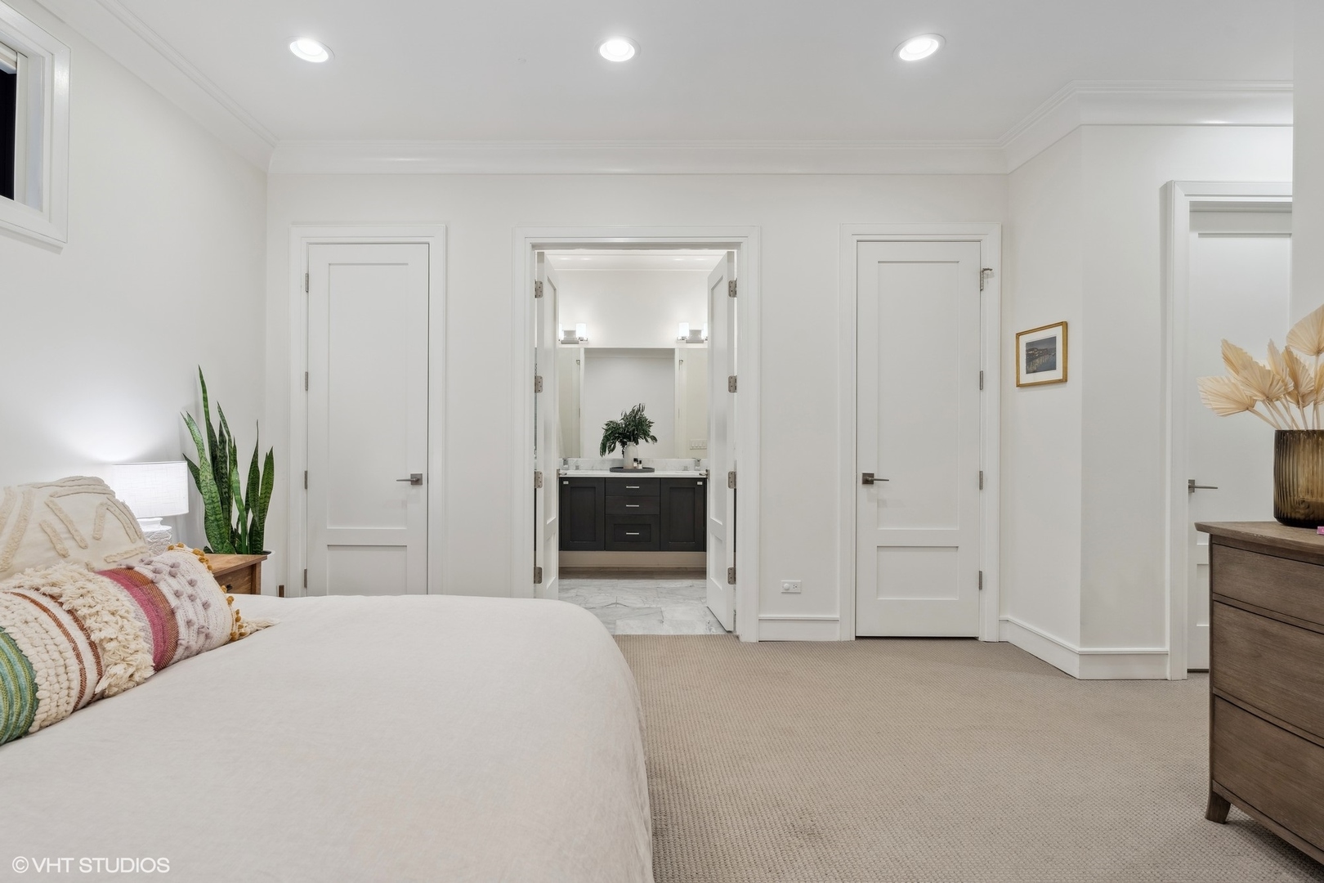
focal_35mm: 16
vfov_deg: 73.7
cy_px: 442
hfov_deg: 96.7
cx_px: 662
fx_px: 588
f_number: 8
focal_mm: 16
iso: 320
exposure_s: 1/15
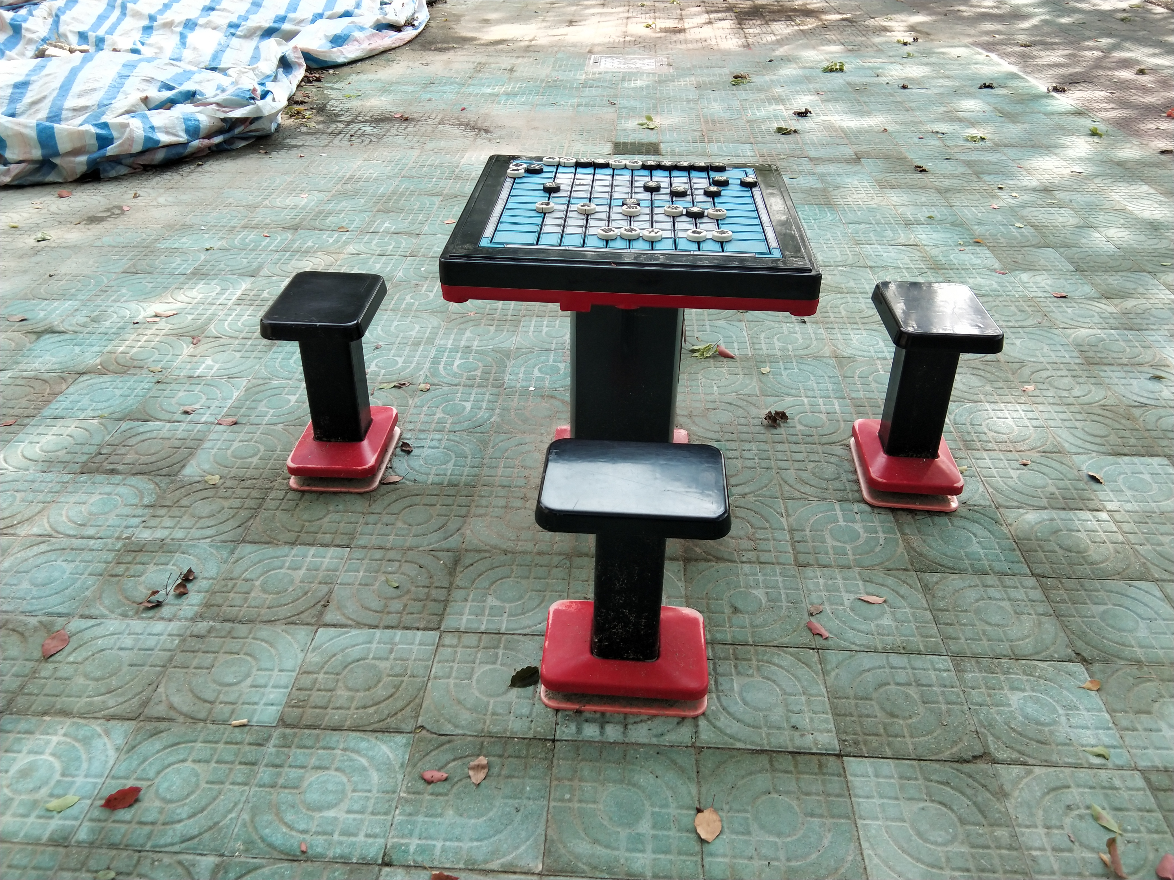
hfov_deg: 58.4
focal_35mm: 31
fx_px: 1051
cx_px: 587
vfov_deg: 45.4
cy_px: 440
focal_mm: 3.69
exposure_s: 1/197
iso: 50
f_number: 2.2
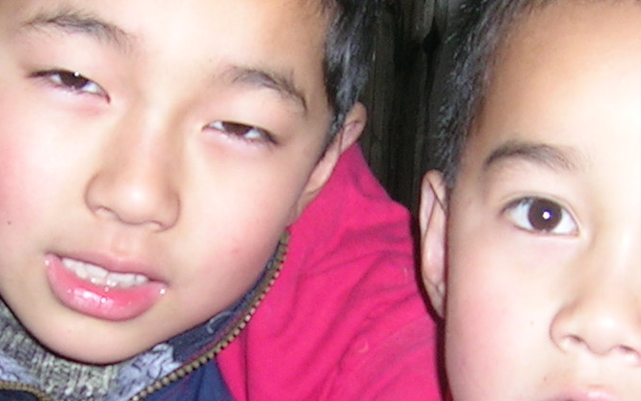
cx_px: 331
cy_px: 435
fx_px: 1974
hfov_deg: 18.4
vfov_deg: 11.4
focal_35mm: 113
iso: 51
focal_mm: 5.4
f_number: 2.8
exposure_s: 1/60.1
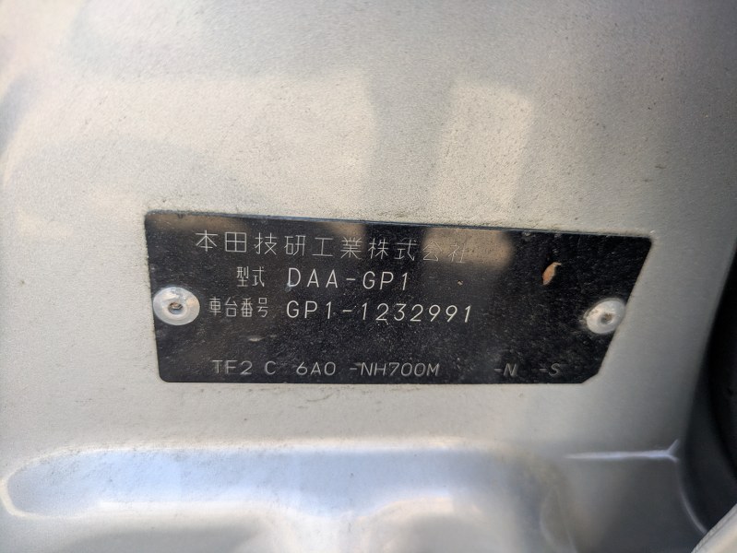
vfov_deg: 54.9
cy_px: 276
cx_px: 368
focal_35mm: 25
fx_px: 533
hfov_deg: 69.4
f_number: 1.89
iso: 99
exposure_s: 1/292
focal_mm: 5.43
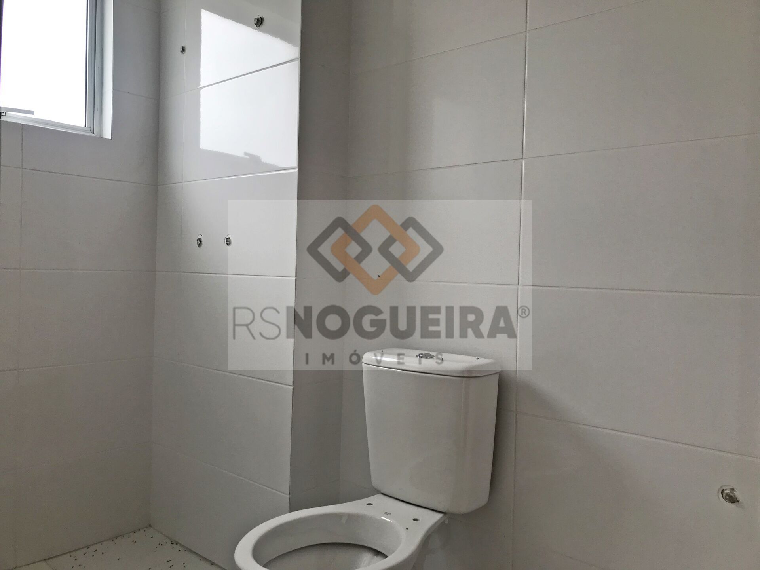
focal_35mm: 28
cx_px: 380
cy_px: 285
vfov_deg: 49.7
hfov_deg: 63.4
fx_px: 615
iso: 20
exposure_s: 1/172
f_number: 1.8
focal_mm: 3.99
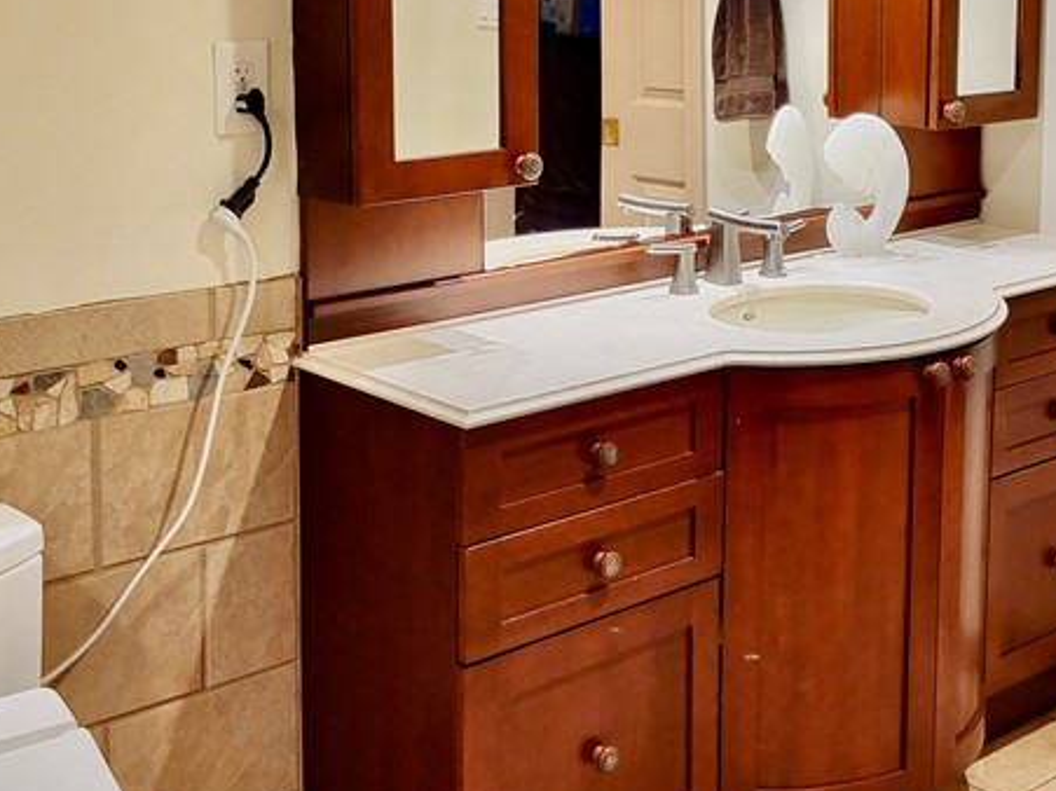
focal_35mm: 59
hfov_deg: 32.4
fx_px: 1799
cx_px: 712
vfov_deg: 24.2
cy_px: 112
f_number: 1.8
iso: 200
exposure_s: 1/40
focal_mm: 5.4
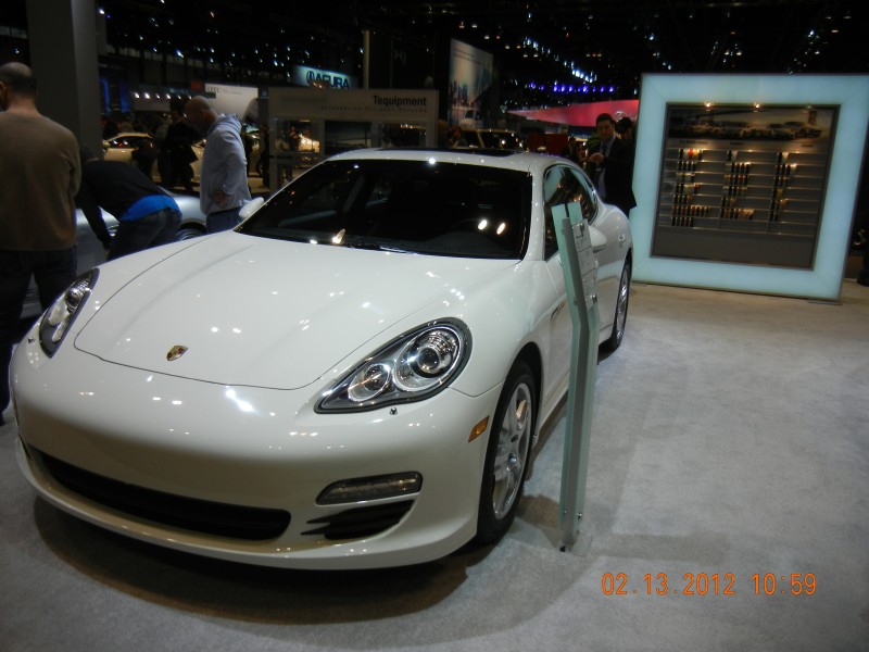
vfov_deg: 46.8
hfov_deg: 60.0
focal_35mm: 30
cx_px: 434
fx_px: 753
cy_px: 326
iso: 160
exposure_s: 1/204
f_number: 3.5
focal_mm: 5.4
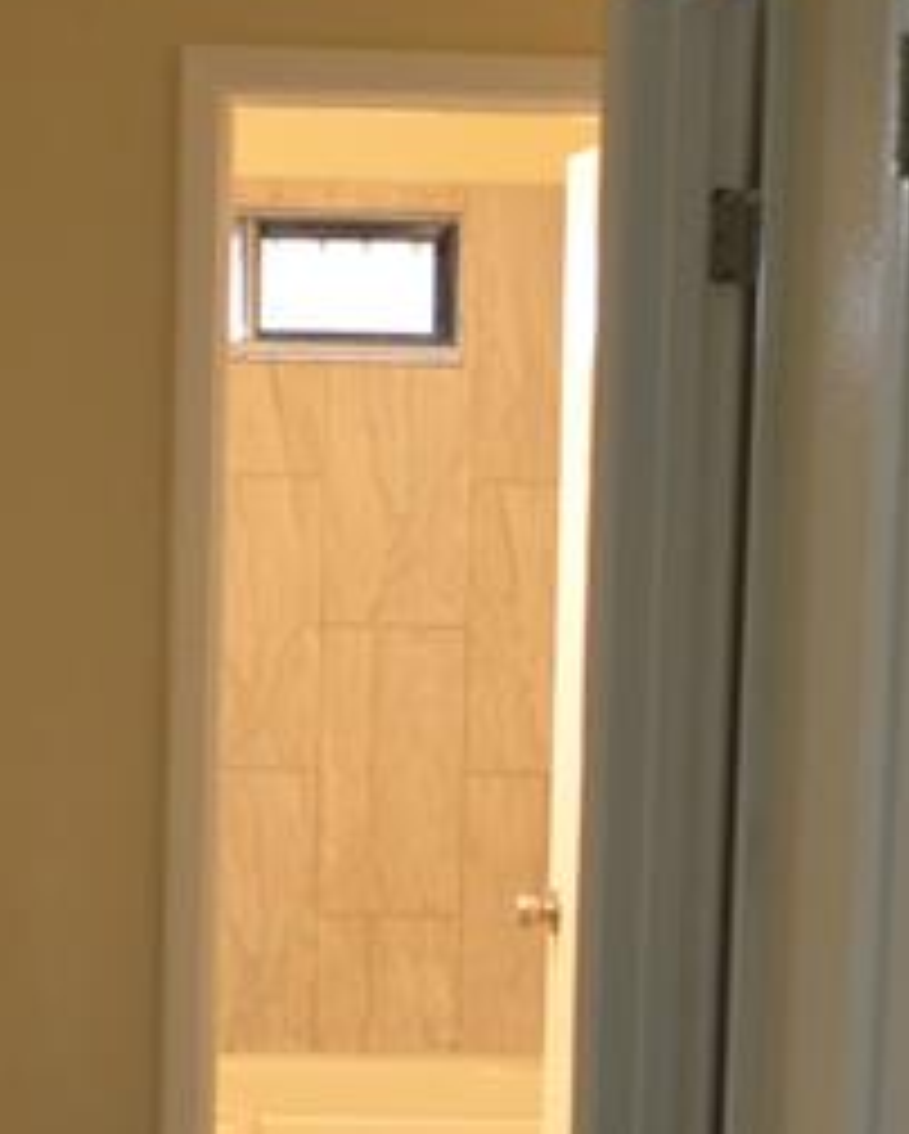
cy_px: 1030
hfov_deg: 13.5
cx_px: 320
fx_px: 3829
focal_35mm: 114
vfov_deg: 16.6
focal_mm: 20
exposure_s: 1/60
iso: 800
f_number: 3.8
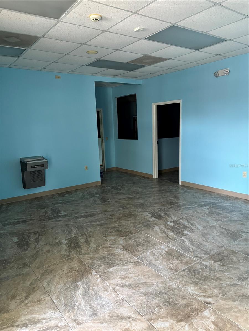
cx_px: 124
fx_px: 249
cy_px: 166
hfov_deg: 53.1
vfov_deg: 67.3
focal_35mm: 26
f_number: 1.6
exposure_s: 1/60
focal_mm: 5.96
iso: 320
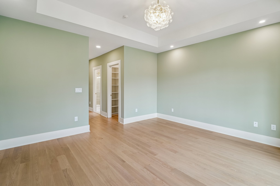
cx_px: 140
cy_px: 93
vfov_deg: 73.7
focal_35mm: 16
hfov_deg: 96.7
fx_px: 124
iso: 400
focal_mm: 16
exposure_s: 1/20
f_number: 8
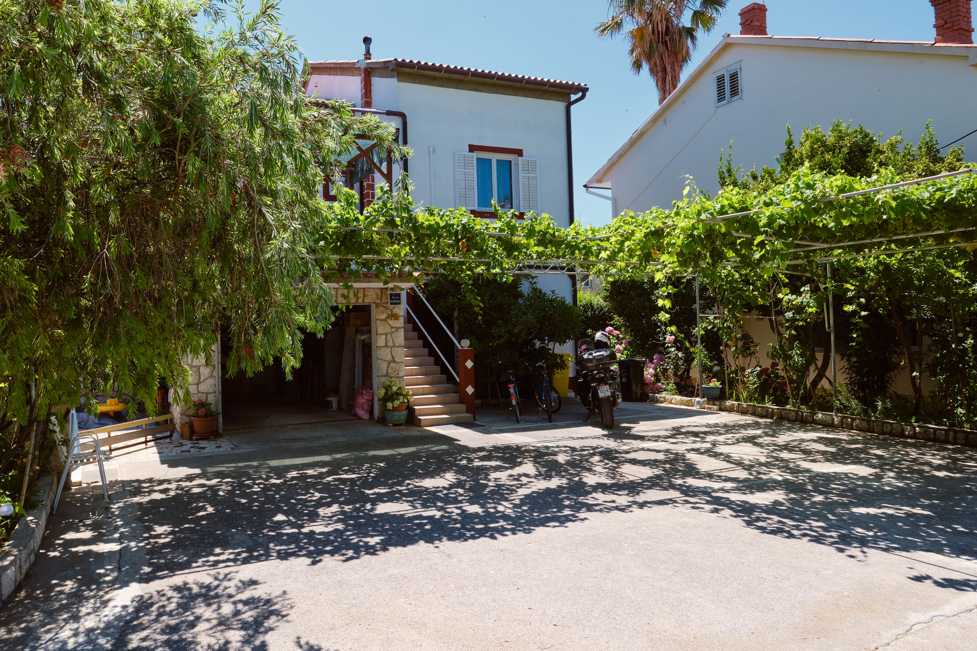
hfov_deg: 75.3
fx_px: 624
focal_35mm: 23
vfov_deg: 55.1
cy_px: 313
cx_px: 396
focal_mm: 12
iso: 200
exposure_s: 1/200
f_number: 9
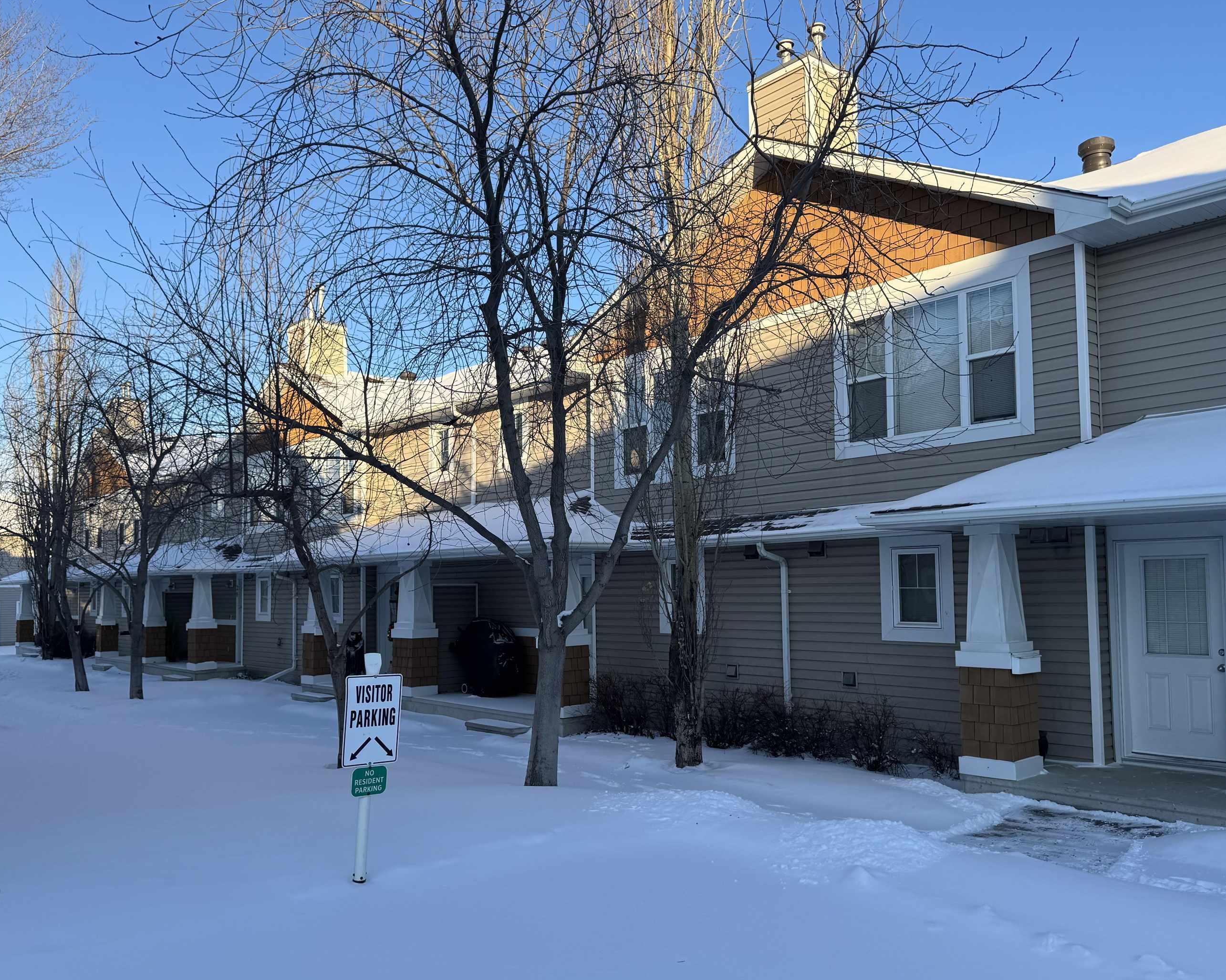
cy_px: 534
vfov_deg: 51.5
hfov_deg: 62.2
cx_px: 599
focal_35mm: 28
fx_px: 1016
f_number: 1.78
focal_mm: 6.76
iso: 80
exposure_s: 1/1524
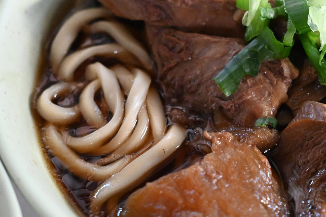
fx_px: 1295
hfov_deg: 14.2
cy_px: 75
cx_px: 276
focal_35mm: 143
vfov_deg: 9.6
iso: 4500
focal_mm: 50
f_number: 3.2
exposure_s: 1/160
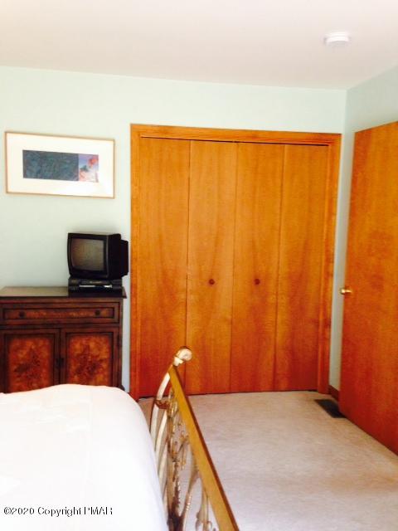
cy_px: 266
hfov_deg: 42.9
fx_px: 506
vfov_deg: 55.4
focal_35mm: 33
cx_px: 199
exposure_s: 1/20
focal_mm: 4.12
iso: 320
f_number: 2.4
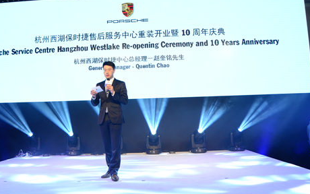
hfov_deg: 56.4
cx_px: 131
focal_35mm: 34
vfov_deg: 37.0
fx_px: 287
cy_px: 70
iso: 320
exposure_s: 1/40
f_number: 8
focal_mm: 18
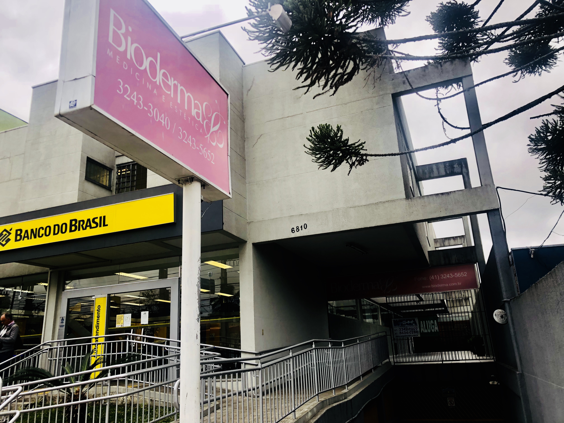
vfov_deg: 49.7
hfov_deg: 63.4
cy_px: 212
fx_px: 456
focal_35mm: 28
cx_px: 282
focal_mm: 3.99
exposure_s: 1/120
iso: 25
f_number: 1.8
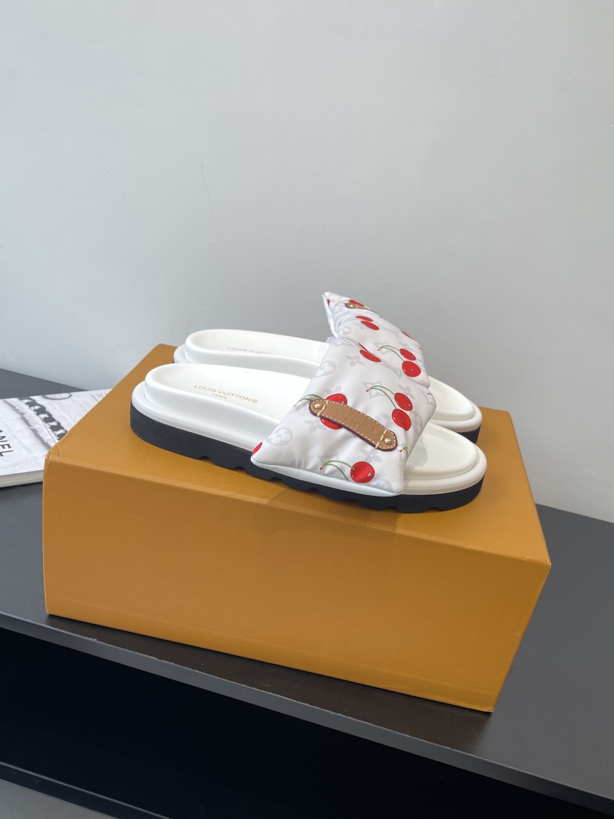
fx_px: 591
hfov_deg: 54.9
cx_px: 307
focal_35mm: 25
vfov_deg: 69.4
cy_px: 410
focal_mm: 5.1
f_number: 1.6
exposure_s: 1/136
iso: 32
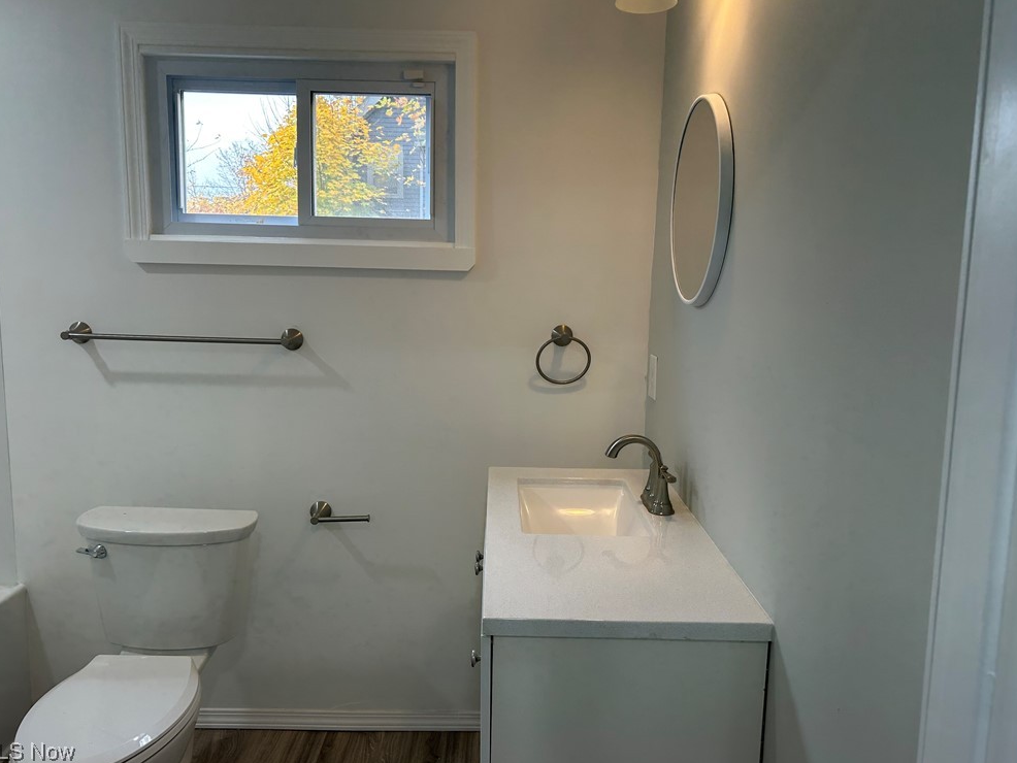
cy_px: 378
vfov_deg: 51.4
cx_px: 500
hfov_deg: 65.3
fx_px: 793
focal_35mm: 27
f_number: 1.5
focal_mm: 5.7
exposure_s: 1/137
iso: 64
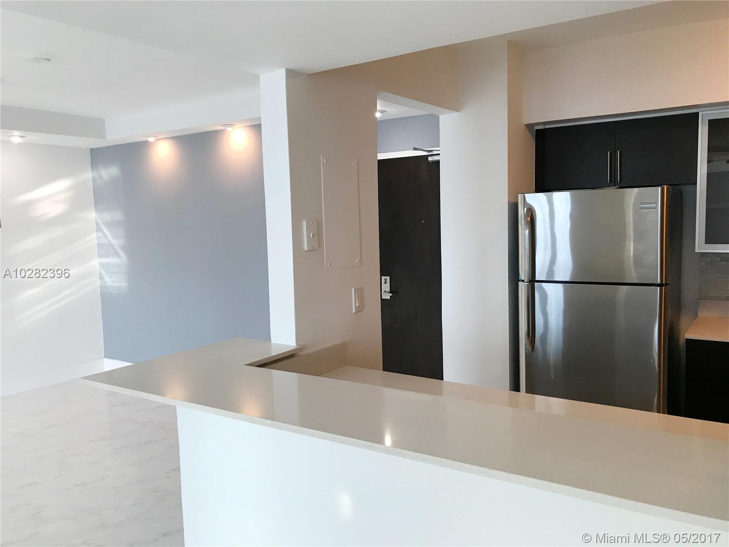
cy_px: 274
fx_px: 590
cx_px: 364
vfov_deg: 49.7
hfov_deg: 63.4
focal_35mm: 28
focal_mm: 3.99
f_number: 1.8
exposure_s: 1/40
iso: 25
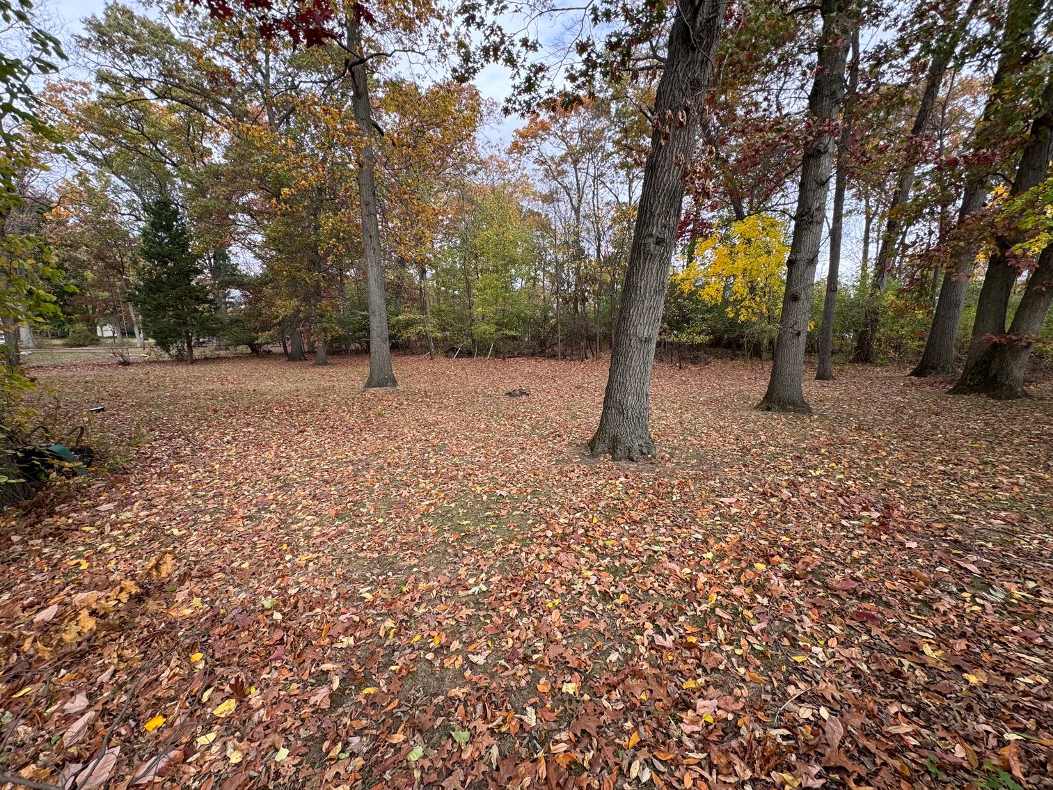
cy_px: 395
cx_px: 526
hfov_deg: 102.1
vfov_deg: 85.7
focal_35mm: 14
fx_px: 426
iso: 40
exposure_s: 1/264
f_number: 2.2
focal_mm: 2.22
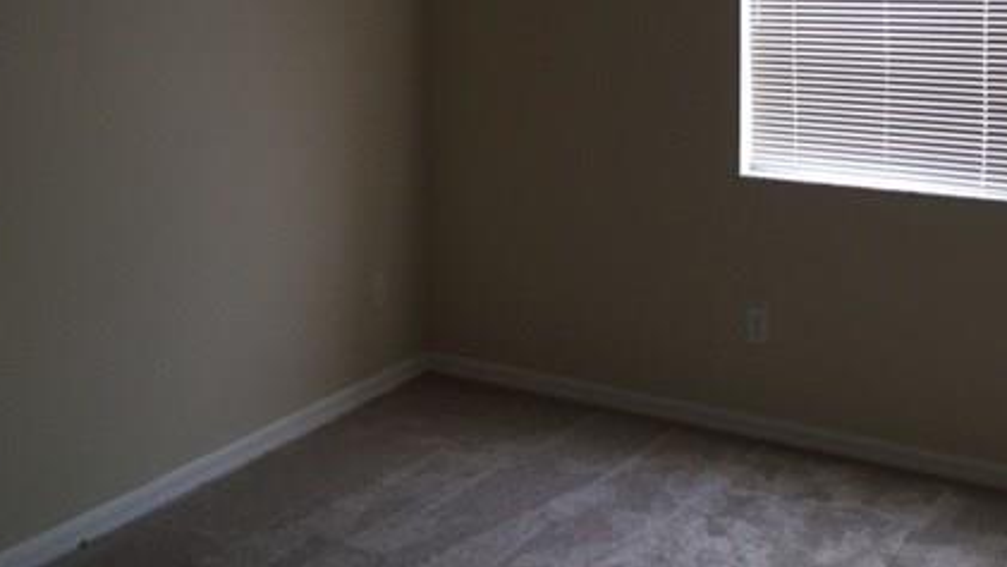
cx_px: 536
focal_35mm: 48
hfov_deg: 42.9
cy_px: -5
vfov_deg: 23.8
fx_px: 1282
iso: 160
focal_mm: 4.15
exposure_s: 1/30
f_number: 2.2
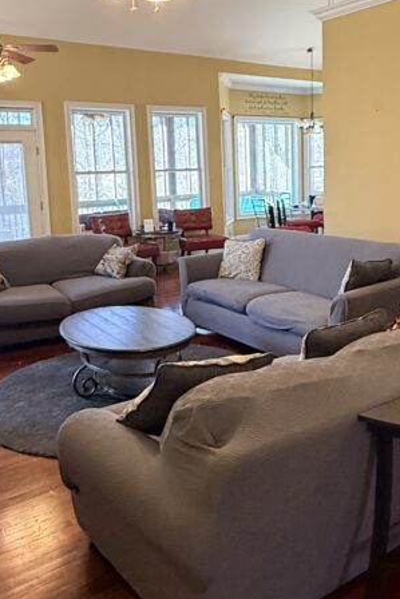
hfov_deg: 49.1
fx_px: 433
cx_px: 252
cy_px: 243
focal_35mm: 26
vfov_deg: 68.8
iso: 400
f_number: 2.2
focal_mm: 2.22
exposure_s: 1/60
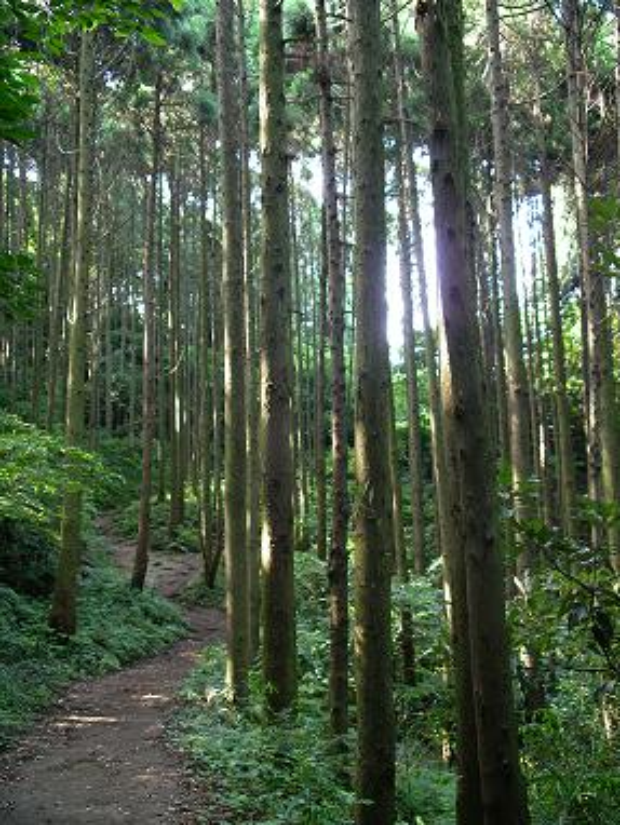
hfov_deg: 32.2
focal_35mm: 45
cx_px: 310
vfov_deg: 42.1
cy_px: 412
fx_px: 1073
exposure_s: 1/20
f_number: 3
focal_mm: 9.3
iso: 200
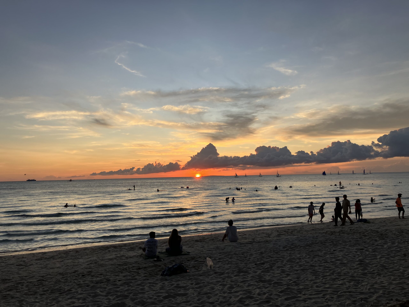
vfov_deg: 49.7
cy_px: 154
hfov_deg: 63.4
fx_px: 331
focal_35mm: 28
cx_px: 204
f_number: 1.8
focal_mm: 3.99
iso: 32
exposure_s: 1/600
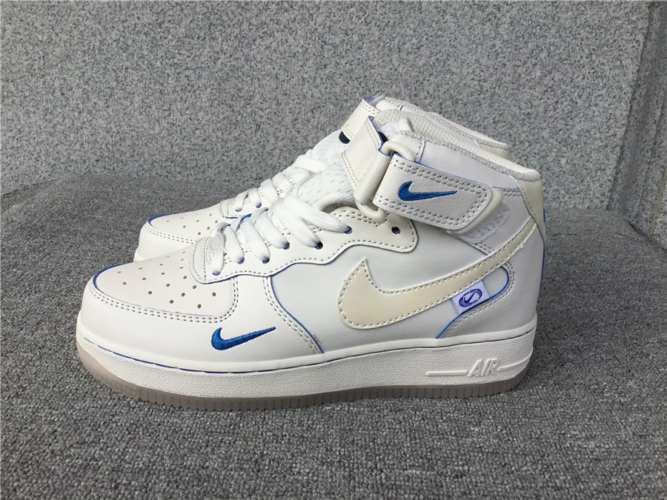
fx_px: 597
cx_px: 334
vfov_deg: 45.4
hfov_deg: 58.4
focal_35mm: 31
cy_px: 250
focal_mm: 3.3
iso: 25
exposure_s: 1/815
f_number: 2.4
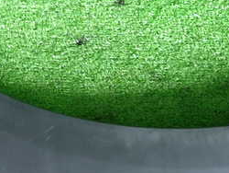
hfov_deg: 30.6
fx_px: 397
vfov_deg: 24.4
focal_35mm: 60
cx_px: 18
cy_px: 75
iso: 200
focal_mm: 4.5
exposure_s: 1/40
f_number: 2
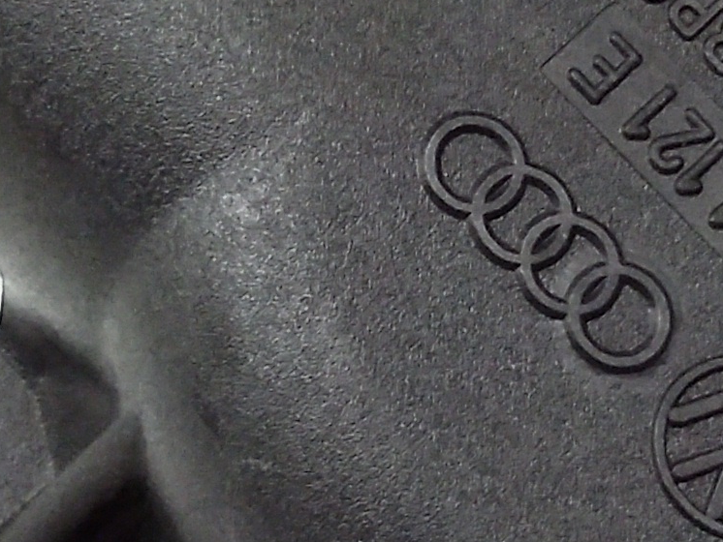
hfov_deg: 14.1
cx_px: 400
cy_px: 155
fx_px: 2925
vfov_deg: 10.6
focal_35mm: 140
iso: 320
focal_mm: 3.4
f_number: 2.4
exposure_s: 1/15
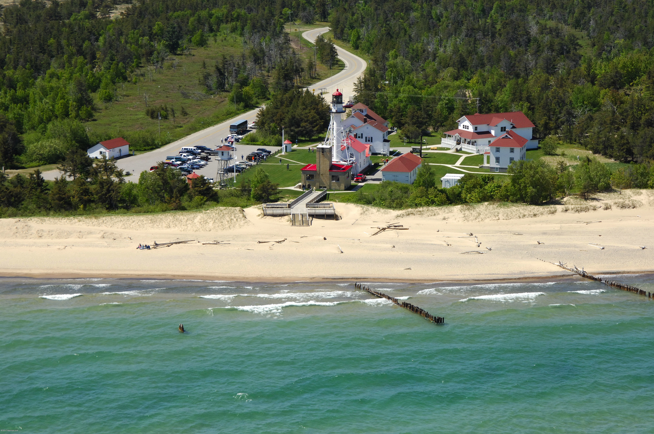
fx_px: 1687
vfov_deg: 14.7
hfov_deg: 21.9
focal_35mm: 93
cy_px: 217
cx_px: 327
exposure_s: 1/1000
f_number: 8
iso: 400
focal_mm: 62
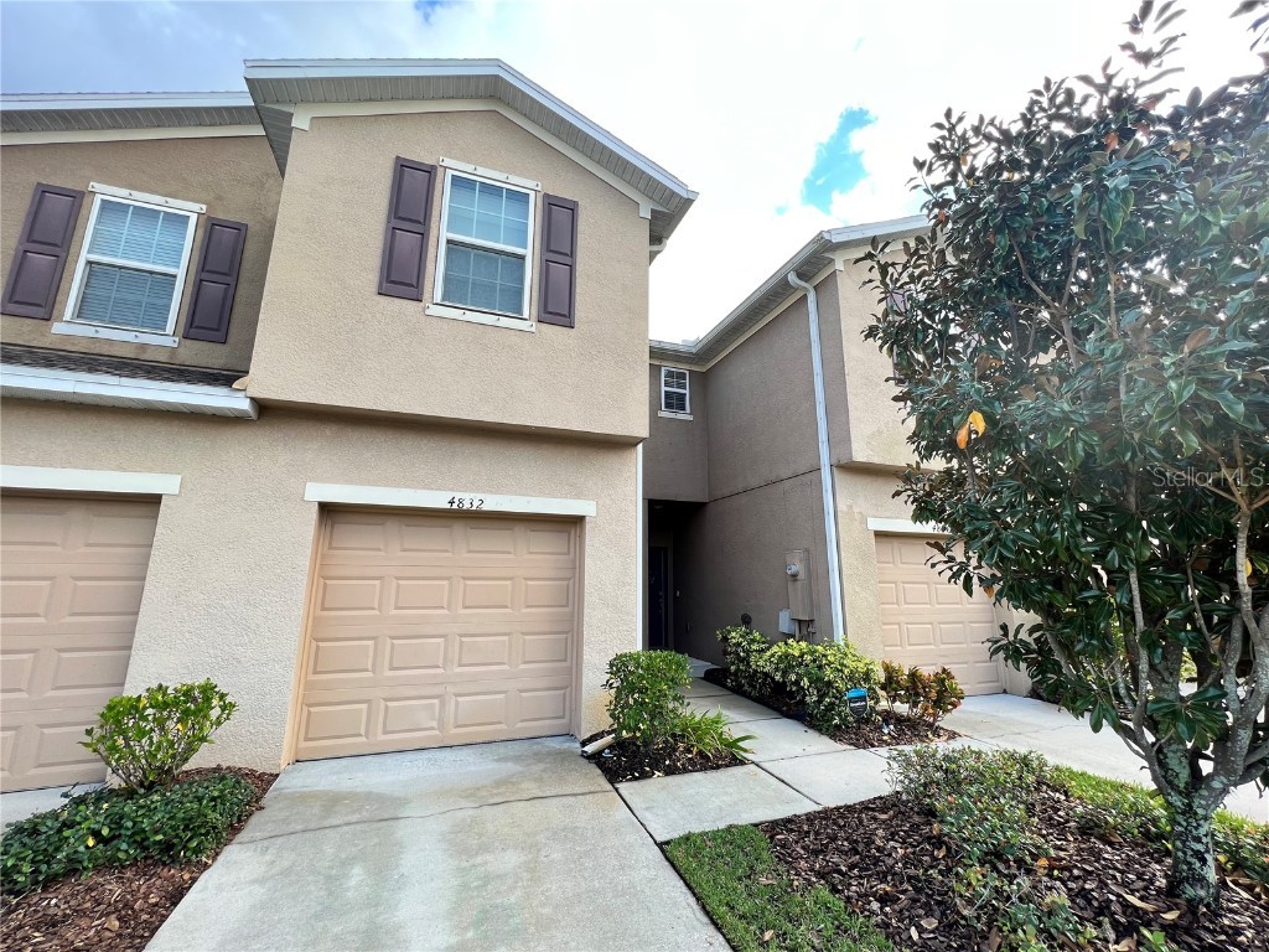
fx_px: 477
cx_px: 634
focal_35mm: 13
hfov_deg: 106.2
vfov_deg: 89.9
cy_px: 476
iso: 32
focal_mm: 1.57
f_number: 1.8
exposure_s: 1/199
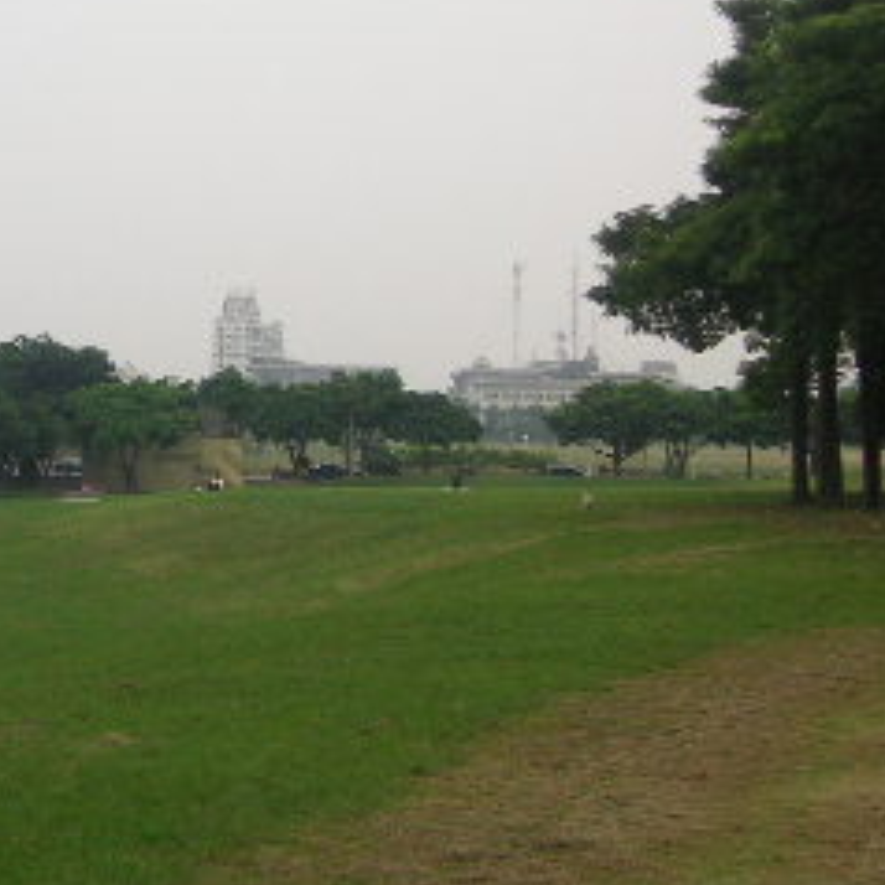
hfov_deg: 18.9
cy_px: 271
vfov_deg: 19.6
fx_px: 2545
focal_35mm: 88
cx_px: -97
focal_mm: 6.1
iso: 50
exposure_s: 1/1000
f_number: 2.8
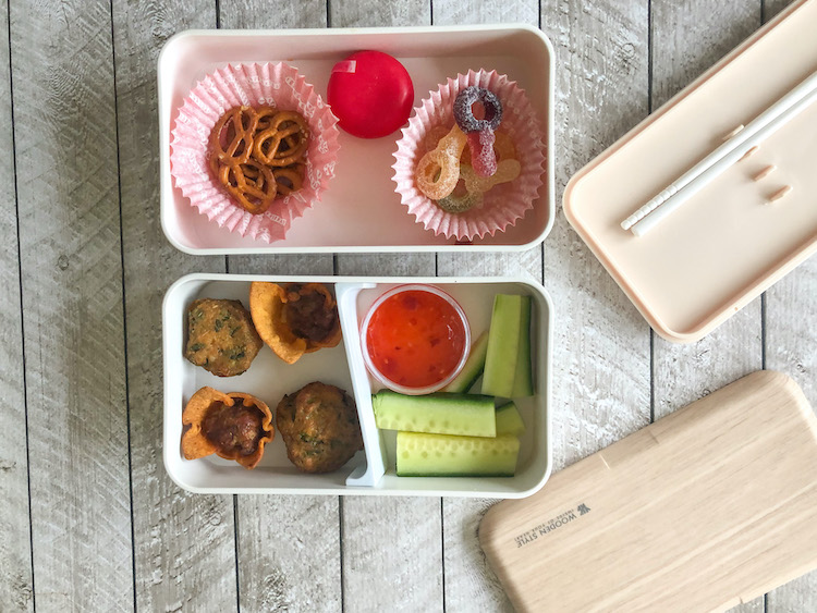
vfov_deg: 49.8
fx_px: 661
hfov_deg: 63.4
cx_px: 408
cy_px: 306
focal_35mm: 28
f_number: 1.8
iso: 32
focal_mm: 4
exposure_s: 1/30
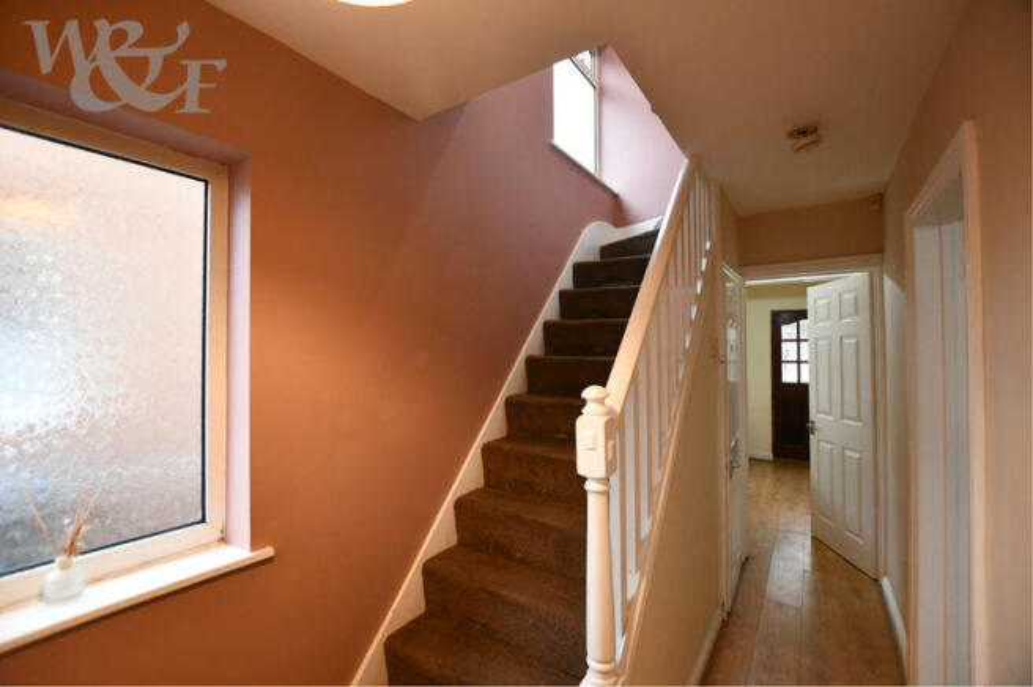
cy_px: 344
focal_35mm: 15
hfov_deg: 100.4
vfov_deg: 77.2
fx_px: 430
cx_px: 516
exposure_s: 1/125
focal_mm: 10
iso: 2000
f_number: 3.5
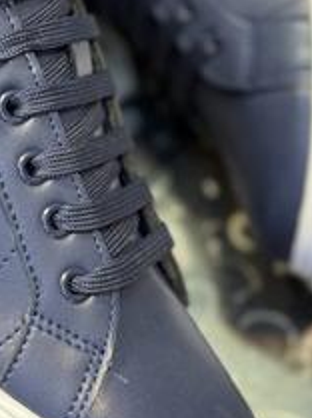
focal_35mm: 139
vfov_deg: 14.1
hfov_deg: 10.4
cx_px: -95
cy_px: 86
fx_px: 1676
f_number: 1.78
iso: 64
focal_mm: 6.76
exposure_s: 1/100
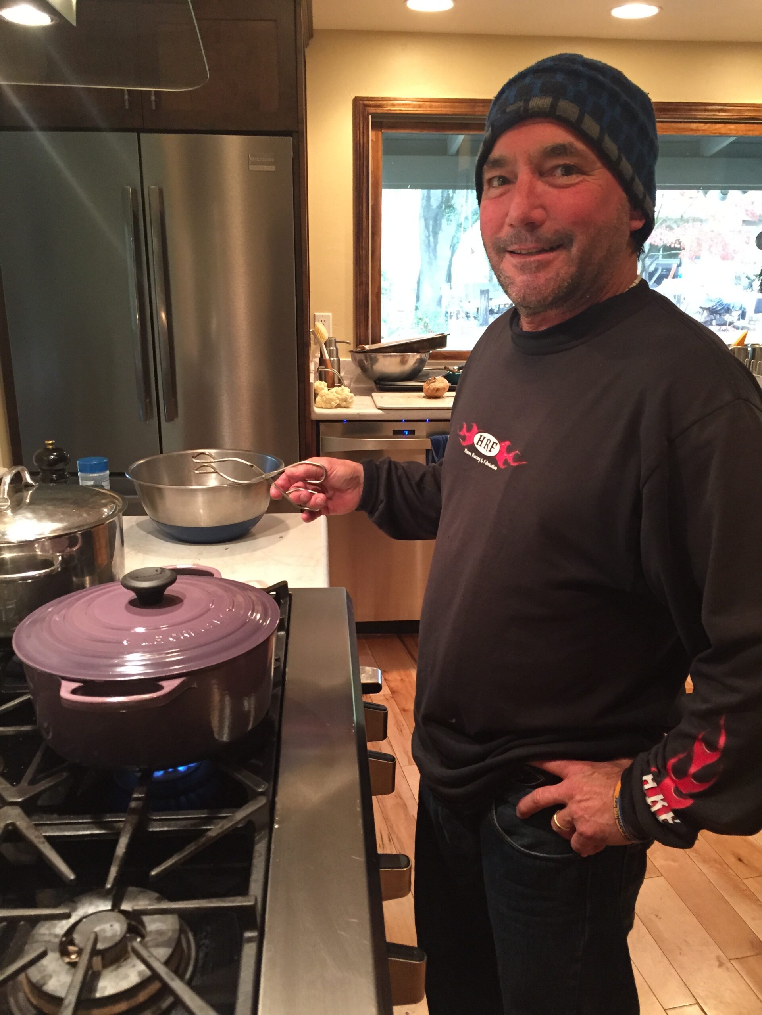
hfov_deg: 48.2
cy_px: 508
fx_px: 851
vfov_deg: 61.7
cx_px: 381
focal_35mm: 29
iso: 250
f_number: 2.2
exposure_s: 1/24
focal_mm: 4.15
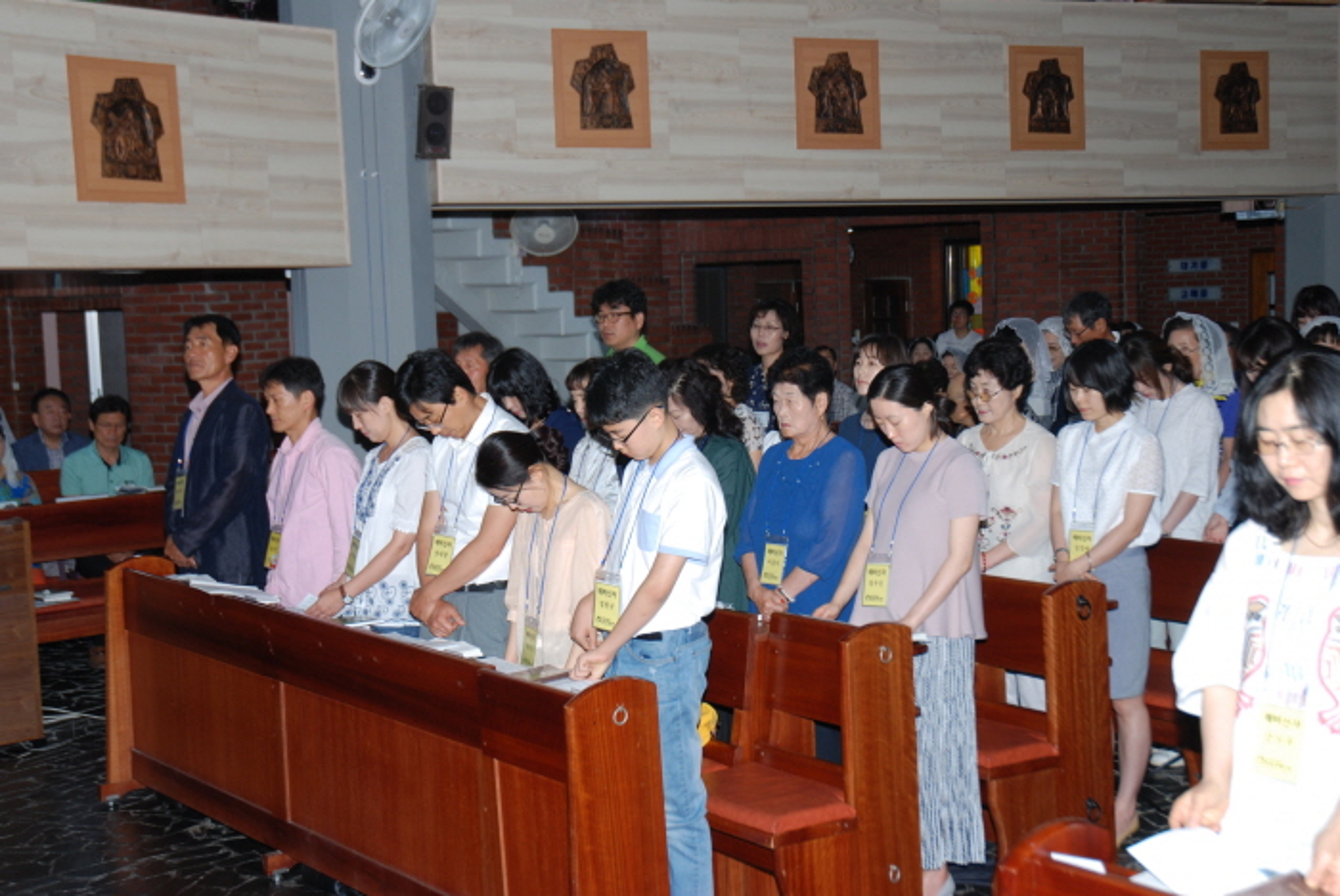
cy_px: 448
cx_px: 670
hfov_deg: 38.9
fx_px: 1900
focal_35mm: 51
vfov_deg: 26.5
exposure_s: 1/60
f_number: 4.5
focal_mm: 34
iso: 200
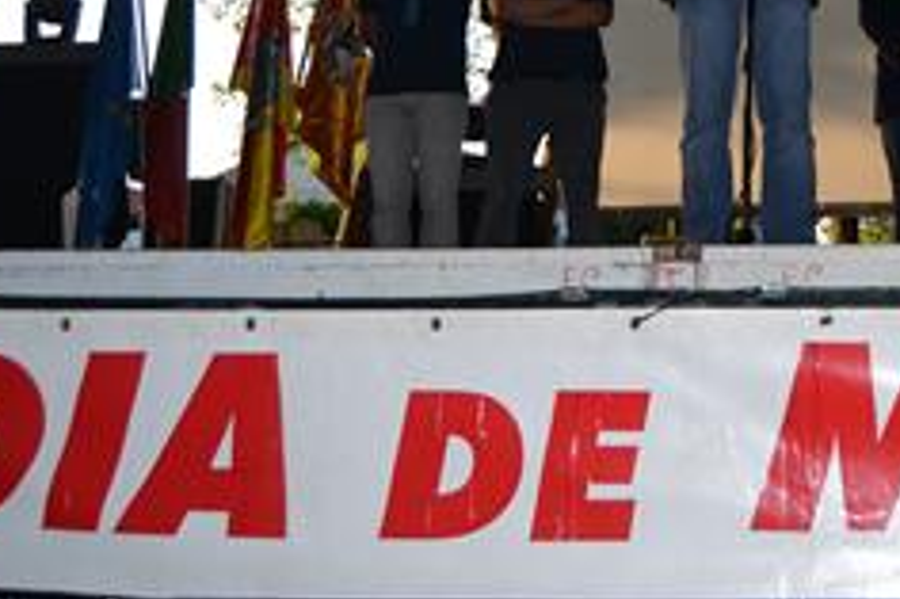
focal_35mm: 63
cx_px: 869
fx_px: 1574
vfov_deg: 20.3
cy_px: -97
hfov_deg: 30.0
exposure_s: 1/125
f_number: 4
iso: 100
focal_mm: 18
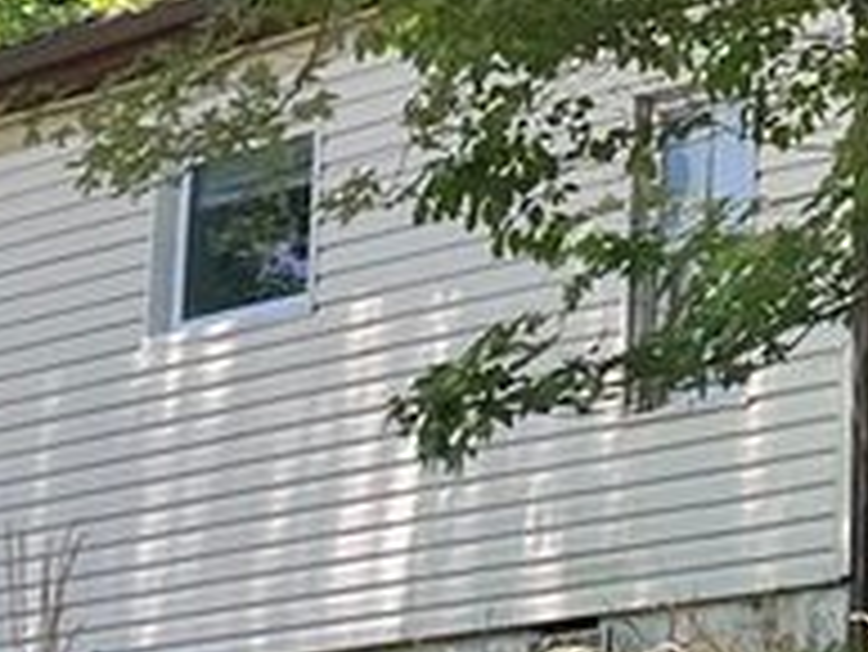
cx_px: 1050
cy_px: -56
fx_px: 5119
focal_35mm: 204
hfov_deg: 9.6
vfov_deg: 7.2
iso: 50
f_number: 1.6
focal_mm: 5.1
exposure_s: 1/680
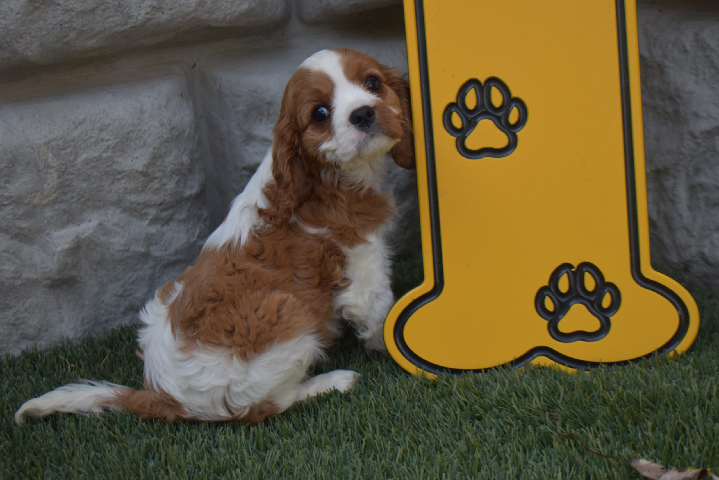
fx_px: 1198
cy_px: 240
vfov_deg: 22.6
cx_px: 360
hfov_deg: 33.4
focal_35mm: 60
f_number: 5
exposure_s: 1/200
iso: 200
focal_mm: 40
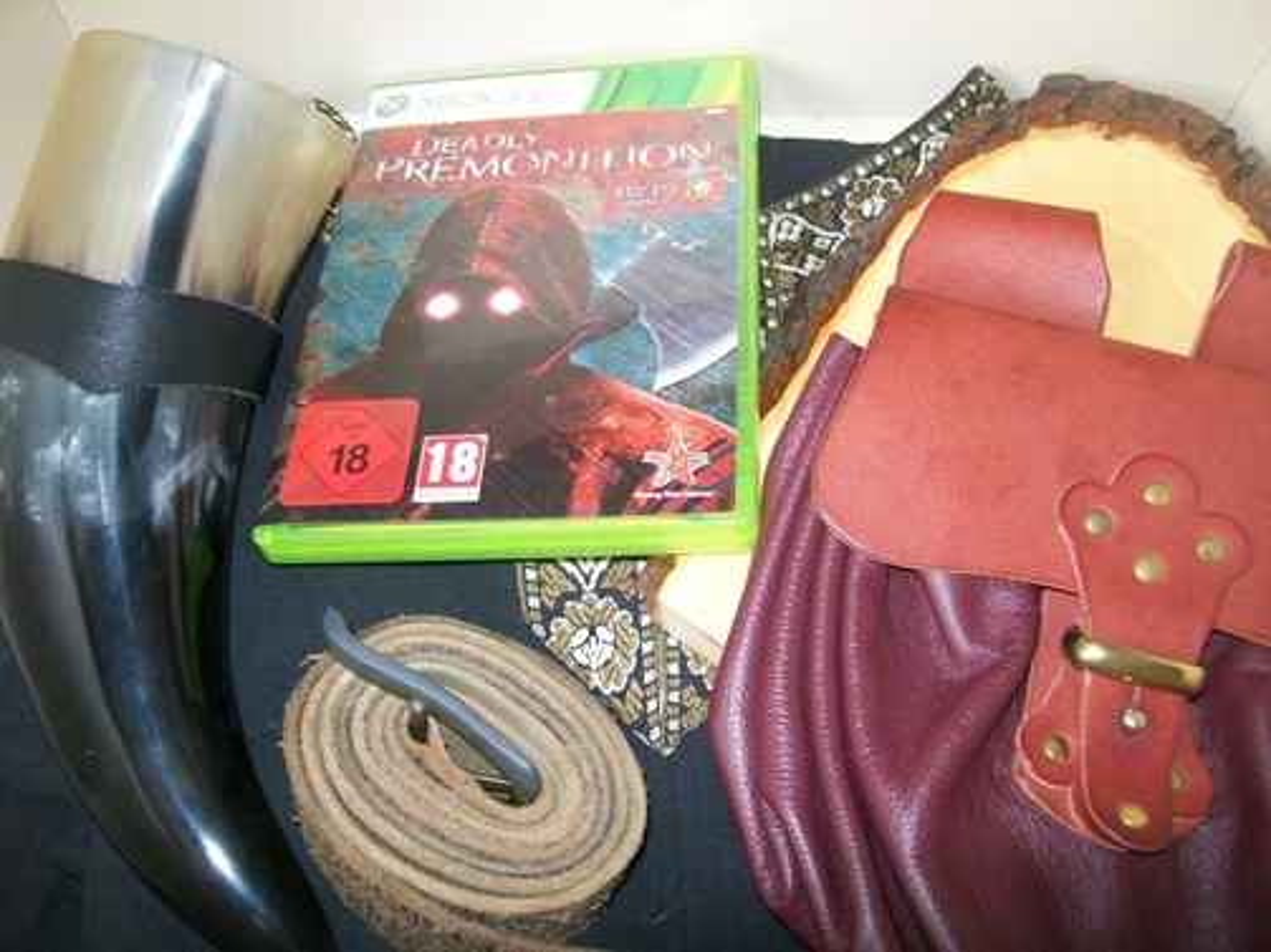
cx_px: 636
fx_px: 1248
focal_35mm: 34
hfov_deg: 54.0
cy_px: 476
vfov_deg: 41.8
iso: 160
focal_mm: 6.1
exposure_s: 1/60
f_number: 2.7
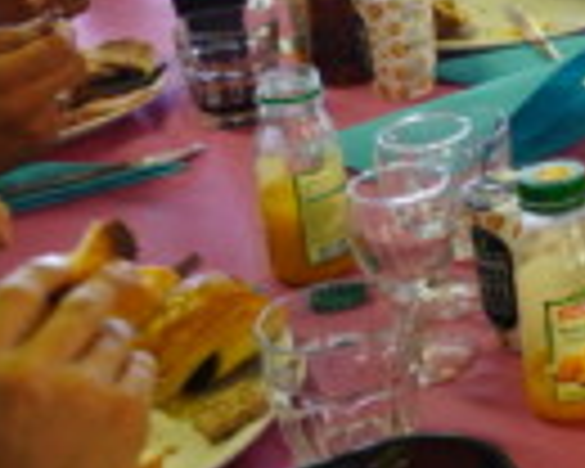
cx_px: 1071
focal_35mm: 87
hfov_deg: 17.5
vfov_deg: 17.1
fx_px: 1506
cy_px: -54
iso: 800
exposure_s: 1/60
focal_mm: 16
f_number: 4
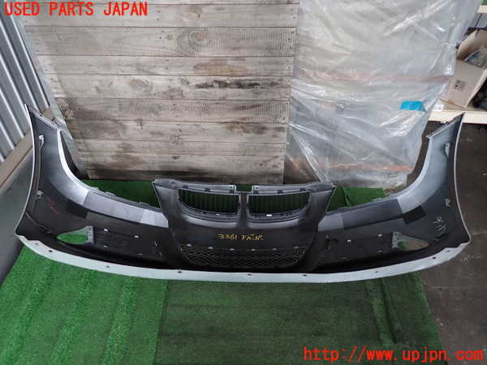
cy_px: 182
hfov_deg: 69.4
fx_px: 352
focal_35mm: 25
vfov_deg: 54.9
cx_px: 244
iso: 100
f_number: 2
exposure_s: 1/80
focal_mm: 4.5
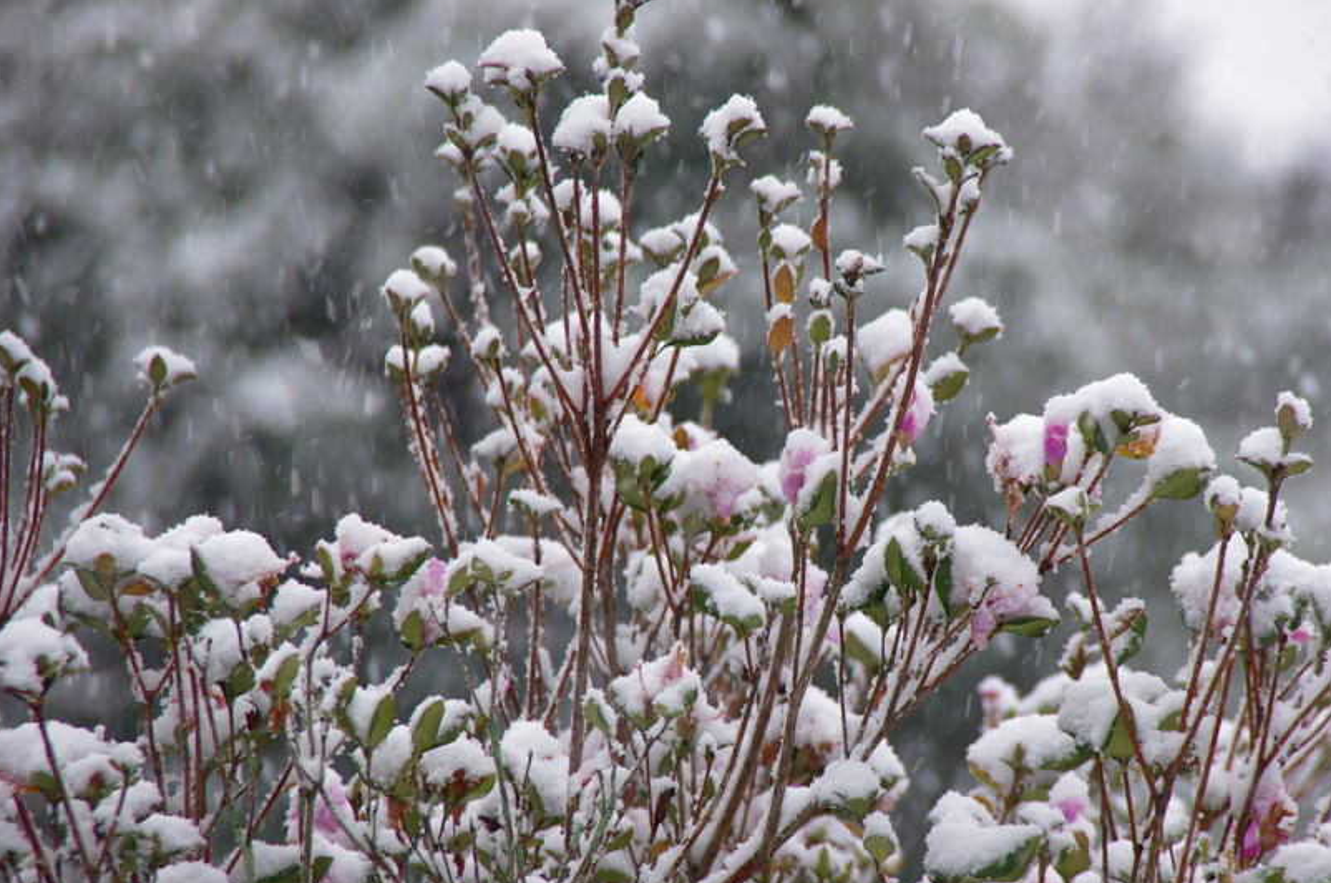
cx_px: 810
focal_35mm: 479
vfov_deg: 2.9
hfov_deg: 4.3
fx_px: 17681
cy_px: 498
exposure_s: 1/125
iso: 400
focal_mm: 250
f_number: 6.3
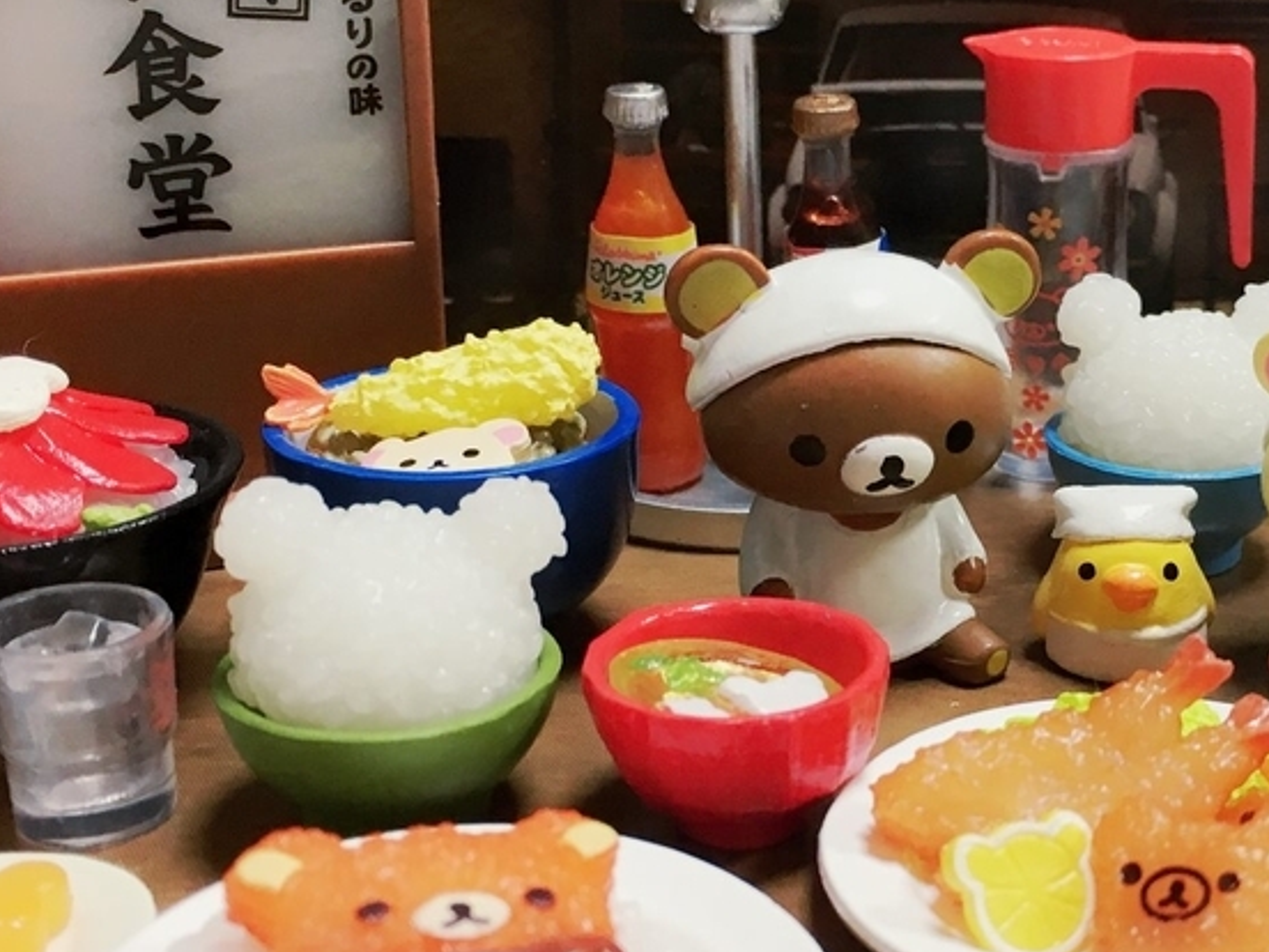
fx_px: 2310
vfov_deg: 23.3
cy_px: 485
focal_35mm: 63
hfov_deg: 30.0
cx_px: 1018
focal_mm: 4.15
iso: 80
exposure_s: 1/33
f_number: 2.2
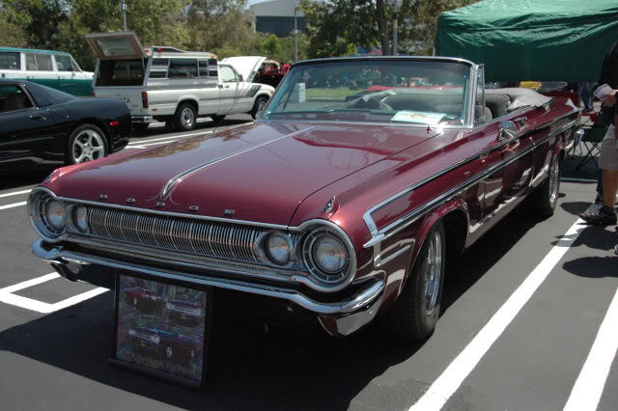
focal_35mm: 39
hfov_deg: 49.6
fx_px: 669
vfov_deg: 34.2
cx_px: 309
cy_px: 206
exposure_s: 1/4000
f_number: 4.5
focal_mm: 26
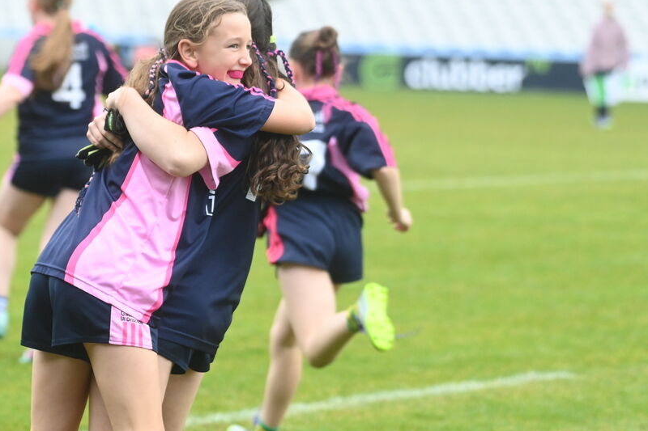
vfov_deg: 4.6
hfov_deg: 6.9
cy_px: 151
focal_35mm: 300
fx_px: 5399
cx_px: 186
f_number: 5.6
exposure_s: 1/400
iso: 2000
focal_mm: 200
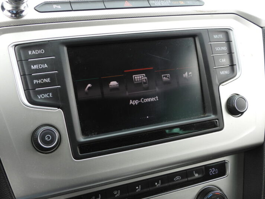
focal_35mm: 47
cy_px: 100
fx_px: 360
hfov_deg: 40.4
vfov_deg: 30.9
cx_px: 132
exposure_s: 1/80
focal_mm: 8.5
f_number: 3.2
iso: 100
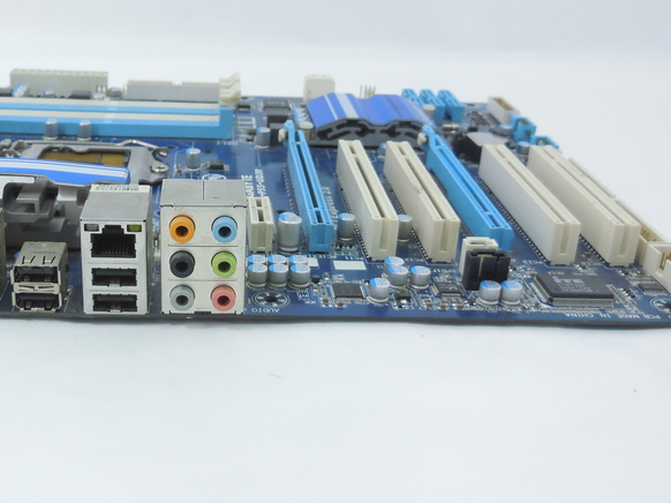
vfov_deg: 32.7
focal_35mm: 44
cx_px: 212
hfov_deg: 42.3
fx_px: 853
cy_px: 192
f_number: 3.1
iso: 125
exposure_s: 1/60
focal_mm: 4.5
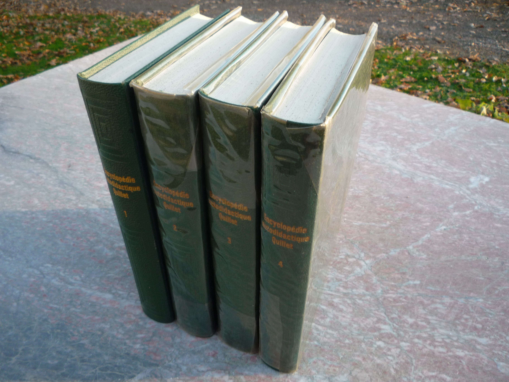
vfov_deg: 46.8
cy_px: 191
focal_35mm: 30
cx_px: 254
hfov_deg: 60.0
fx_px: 441
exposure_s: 1/80
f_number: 3.3
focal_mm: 5.2
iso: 100
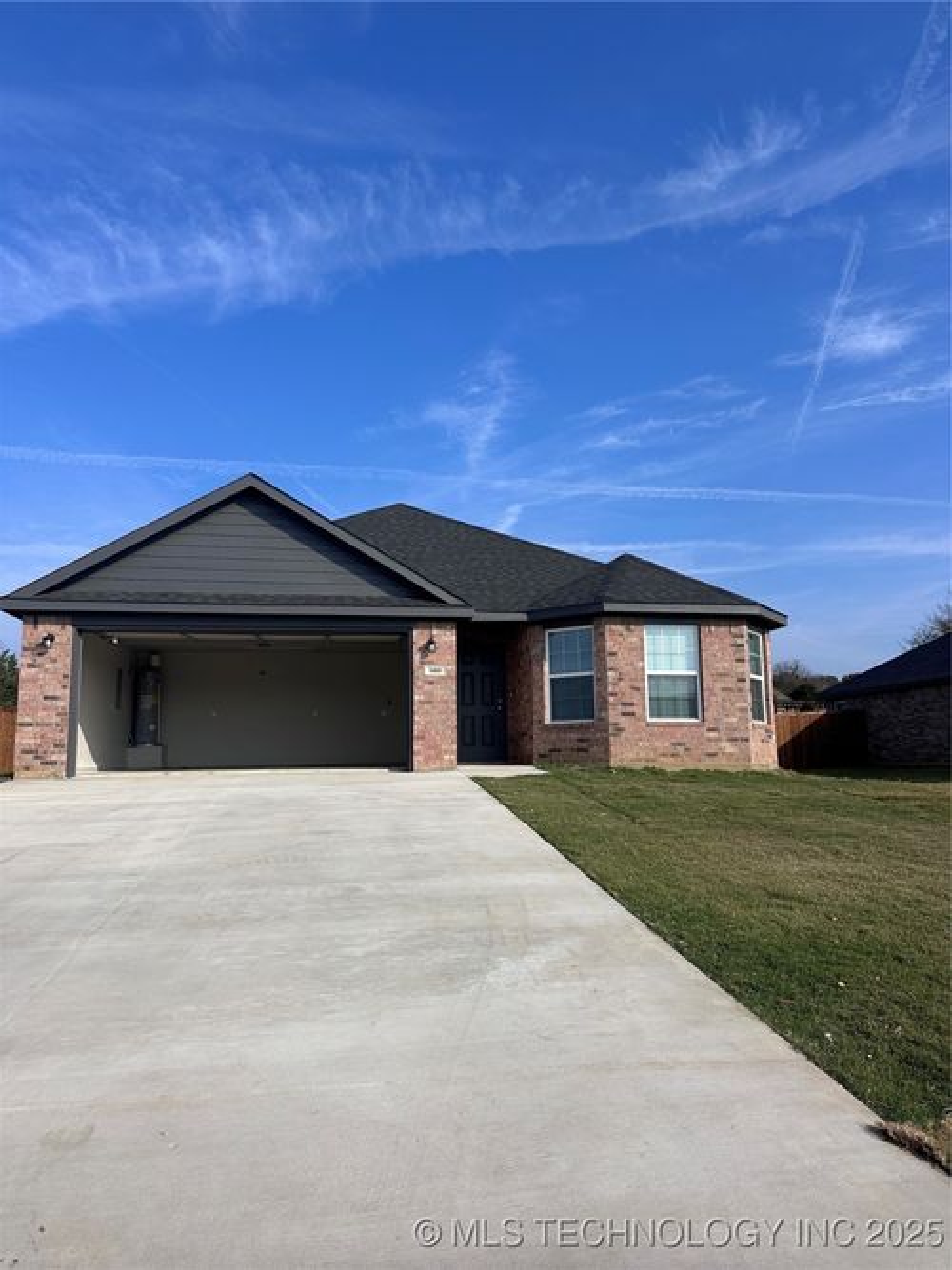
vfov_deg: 71.6
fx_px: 880
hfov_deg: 56.8
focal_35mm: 24
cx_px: 476
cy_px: 635
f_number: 1.78
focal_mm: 6.86
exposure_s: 1/6211
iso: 80
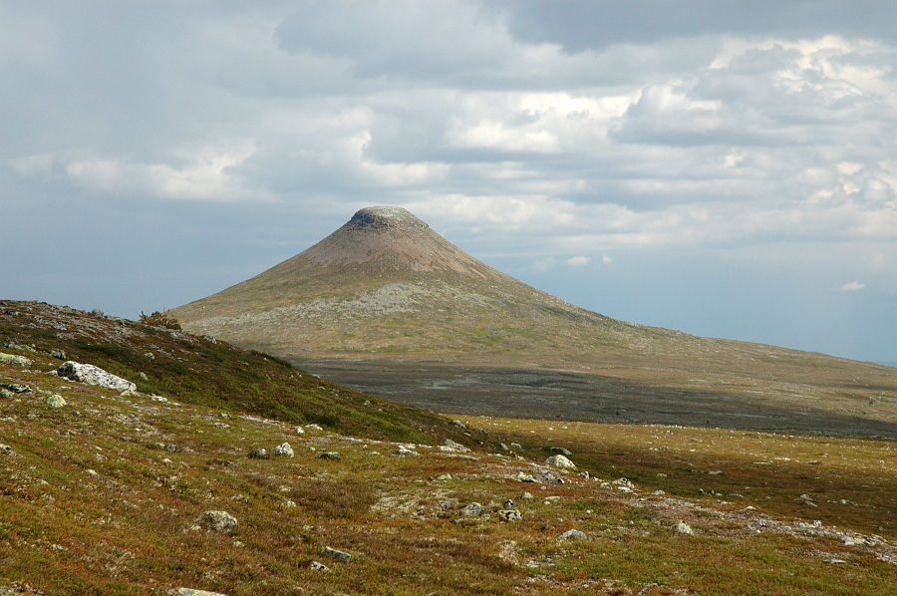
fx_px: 2315
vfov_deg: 14.7
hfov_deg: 21.9
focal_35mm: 93
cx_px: 448
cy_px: 298
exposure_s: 1/125
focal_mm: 62
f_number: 11
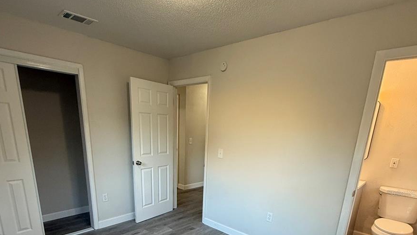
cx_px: 207
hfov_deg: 83.9
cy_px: 193
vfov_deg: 49.9
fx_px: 232
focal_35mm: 21
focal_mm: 2.22
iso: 250
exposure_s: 1/120
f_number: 2.2
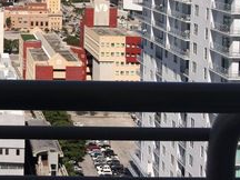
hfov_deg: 26.8
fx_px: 465
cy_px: -9
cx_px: -19
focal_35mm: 67
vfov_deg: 21.0
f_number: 2.2
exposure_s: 1/3968
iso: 32
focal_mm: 4.15
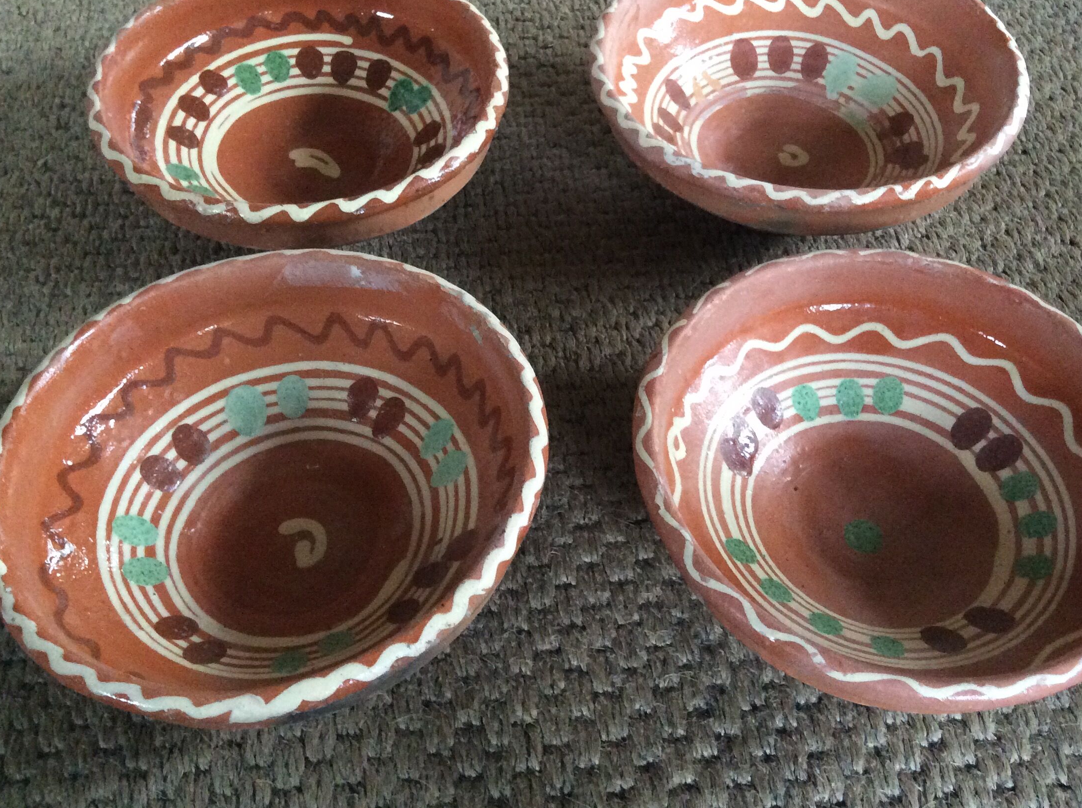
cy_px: 333
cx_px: 568
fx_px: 1186
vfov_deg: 37.5
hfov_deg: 49.0
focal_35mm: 38
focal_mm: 3.3
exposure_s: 1/17
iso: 320
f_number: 2.4
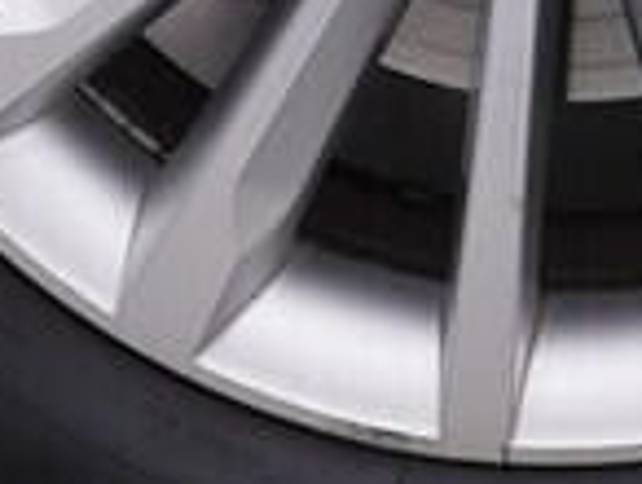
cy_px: -627
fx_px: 4496
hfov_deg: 8.1
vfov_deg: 5.9
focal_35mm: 242
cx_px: 673
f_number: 4
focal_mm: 24
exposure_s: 1/80
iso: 125
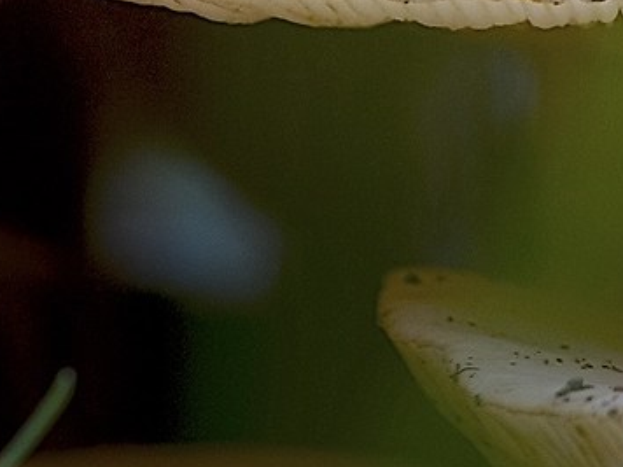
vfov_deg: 2.5
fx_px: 10511
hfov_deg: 3.3
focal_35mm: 584
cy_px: -313
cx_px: 2074
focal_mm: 60
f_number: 5
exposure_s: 1/30
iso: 100
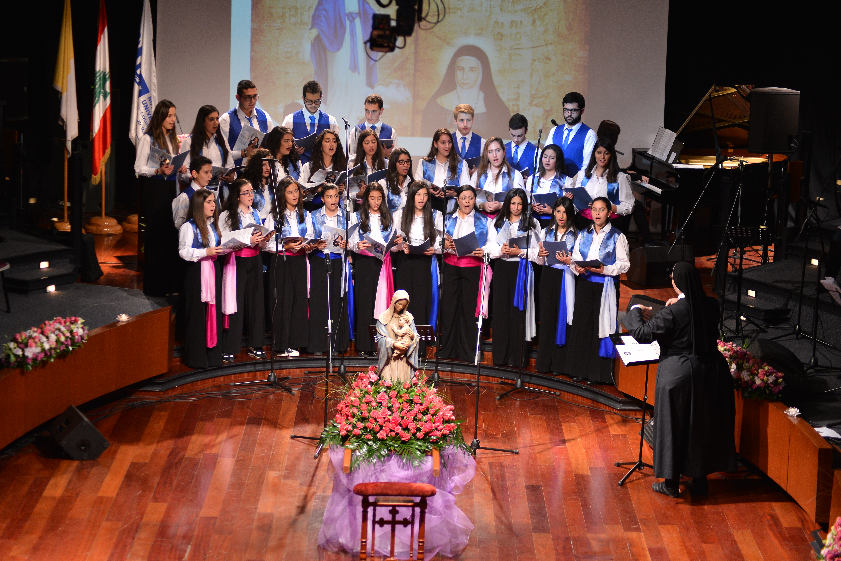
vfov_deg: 14.4
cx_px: 420
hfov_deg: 21.5
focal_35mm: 95
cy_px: 280
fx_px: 2220
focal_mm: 95
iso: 800
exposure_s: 1/100
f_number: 4
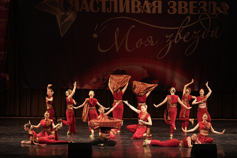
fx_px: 744
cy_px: 79
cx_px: 118
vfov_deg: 12.1
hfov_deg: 18.1
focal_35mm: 113
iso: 2000
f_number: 2.8
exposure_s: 1/400
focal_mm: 113
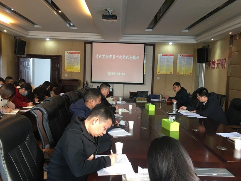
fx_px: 209
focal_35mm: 30
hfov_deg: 60.0
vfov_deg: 46.8
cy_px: 91
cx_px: 118
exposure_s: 1/17
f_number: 2.2
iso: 32
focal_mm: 4.15
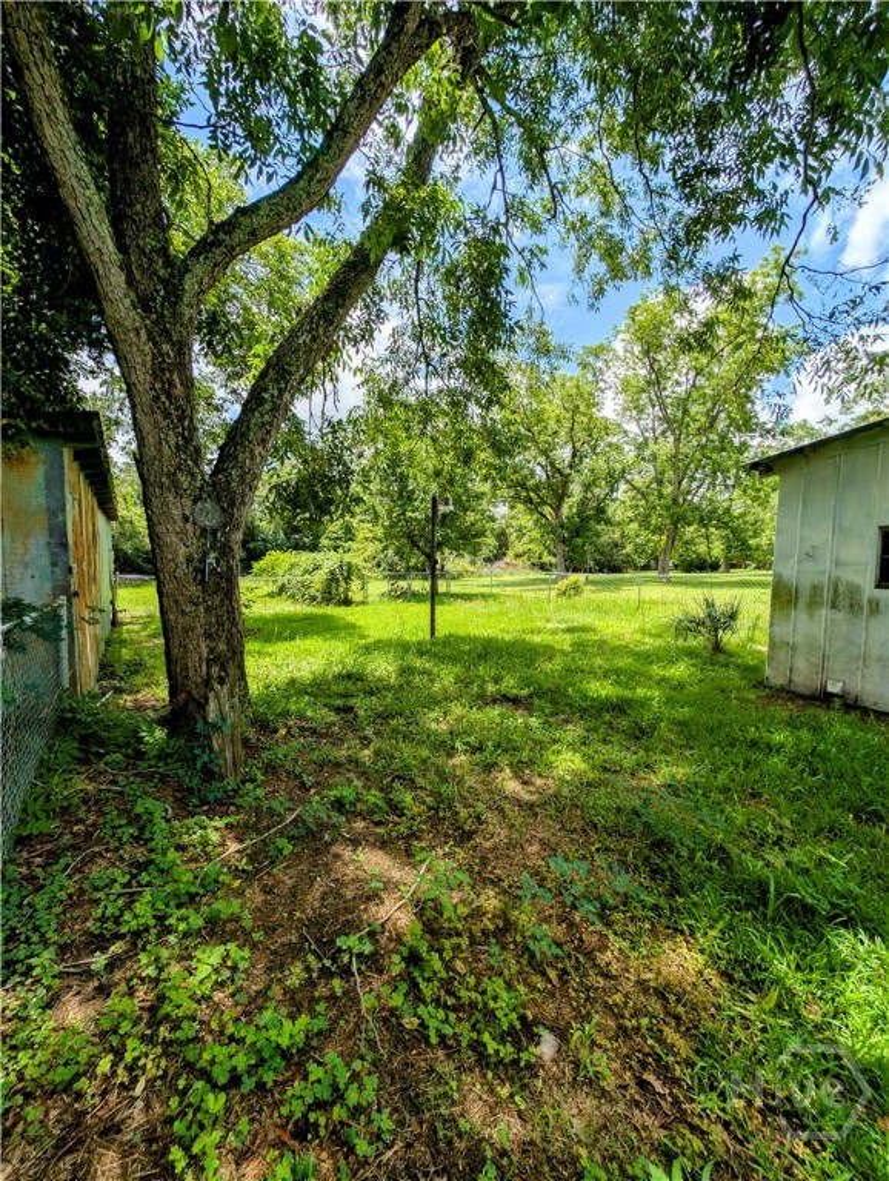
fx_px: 410
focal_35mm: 12
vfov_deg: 110.5
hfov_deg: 94.6
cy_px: 590
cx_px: 444
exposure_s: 1/1623
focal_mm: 2.23
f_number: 1.95
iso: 40
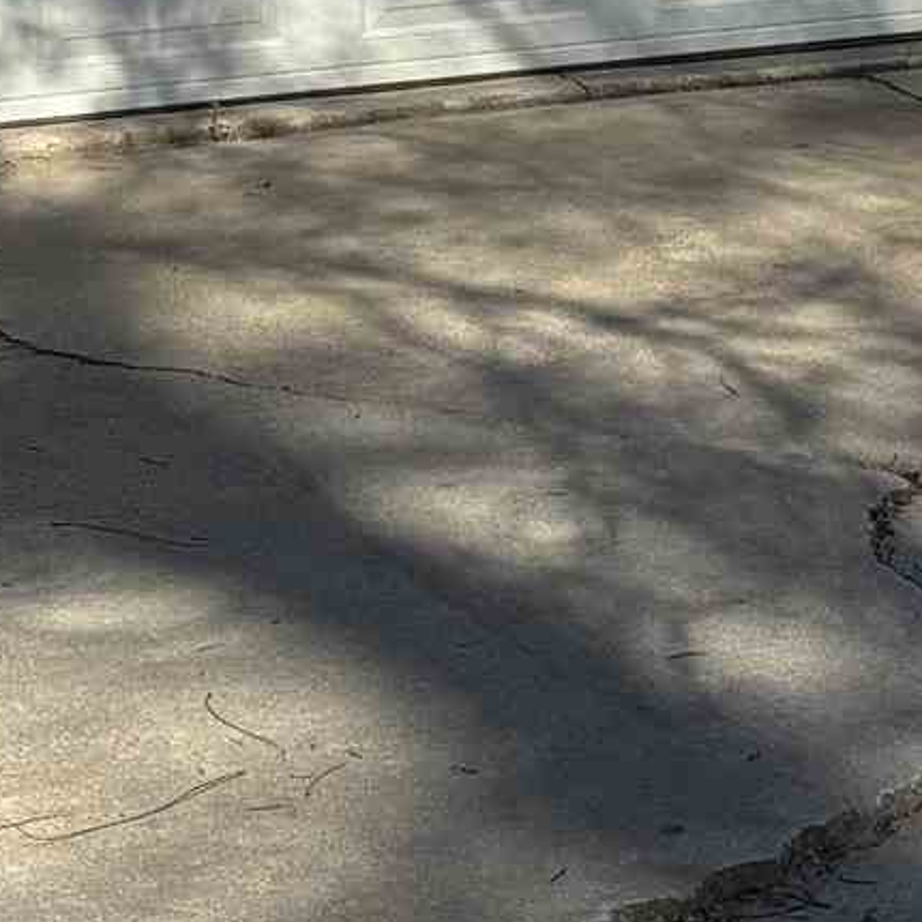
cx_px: 654
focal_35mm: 164
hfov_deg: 10.6
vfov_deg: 10.3
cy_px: -508
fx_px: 4942
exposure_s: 1/2105
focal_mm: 5.96
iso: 50
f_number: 1.6
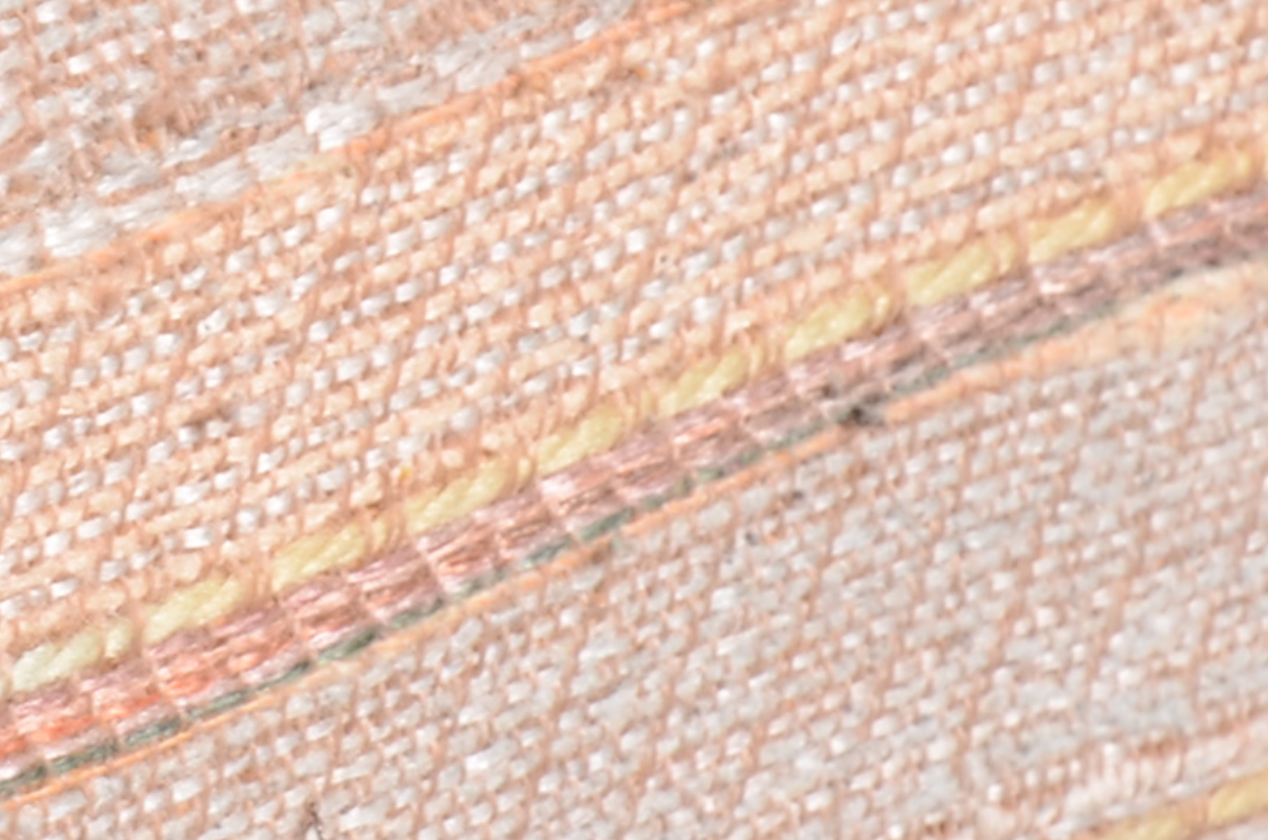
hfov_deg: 2.9
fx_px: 25139
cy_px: 1205
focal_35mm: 715
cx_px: -1400
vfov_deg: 1.9
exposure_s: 1/80
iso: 160
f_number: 11
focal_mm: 105
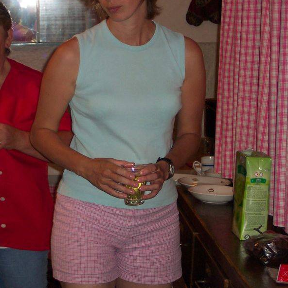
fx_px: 1017
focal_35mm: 108
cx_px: 61
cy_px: 139
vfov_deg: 16.1
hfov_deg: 16.0
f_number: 4
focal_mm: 16
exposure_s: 1/60
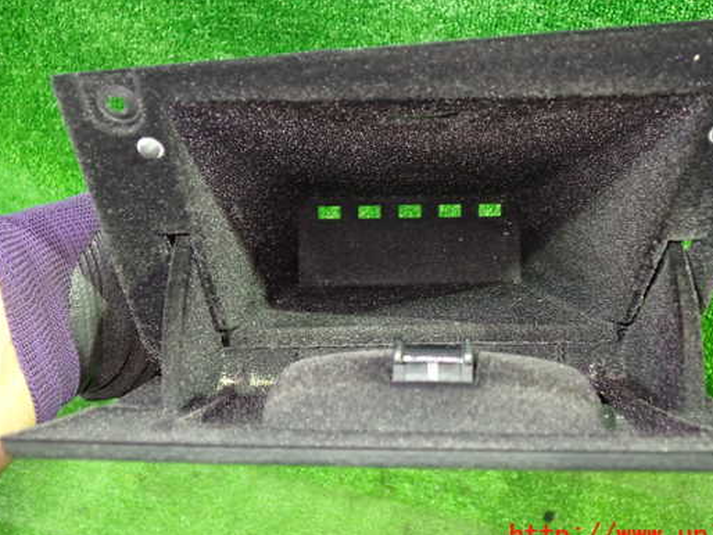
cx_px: 406
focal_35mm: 35
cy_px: 243
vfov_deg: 40.7
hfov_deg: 52.4
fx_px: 721
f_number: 2.3
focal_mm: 5.4
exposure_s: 1/15
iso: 800
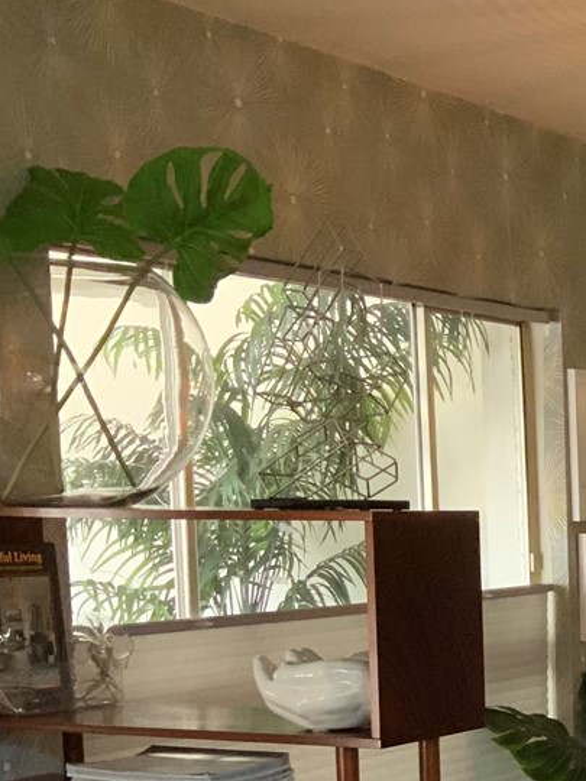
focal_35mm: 86
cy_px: 748
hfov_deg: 15.1
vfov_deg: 22.1
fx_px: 1941
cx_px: 1030
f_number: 1.8
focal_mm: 3
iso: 200
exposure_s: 1/60
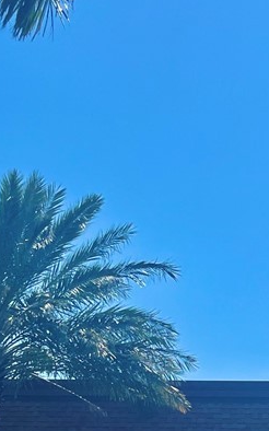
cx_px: 460
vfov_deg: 18.2
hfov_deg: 11.0
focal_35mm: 112
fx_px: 1315
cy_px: 420
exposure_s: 1/6173
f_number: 1.6
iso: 50
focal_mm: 5.1
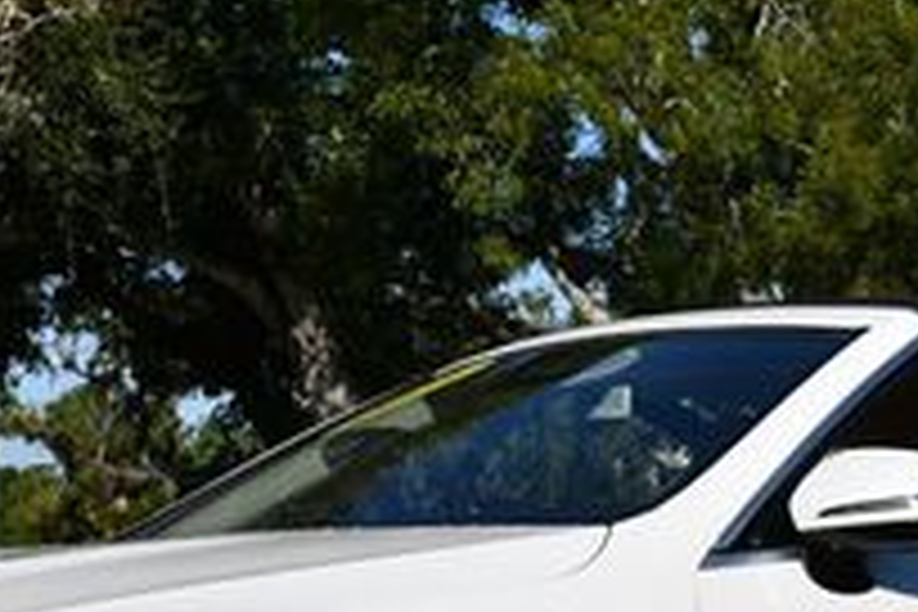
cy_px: 495
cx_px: 544
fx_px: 3366
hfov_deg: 15.5
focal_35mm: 132
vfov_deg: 10.4
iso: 100
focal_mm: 21
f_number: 10
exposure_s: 1/400
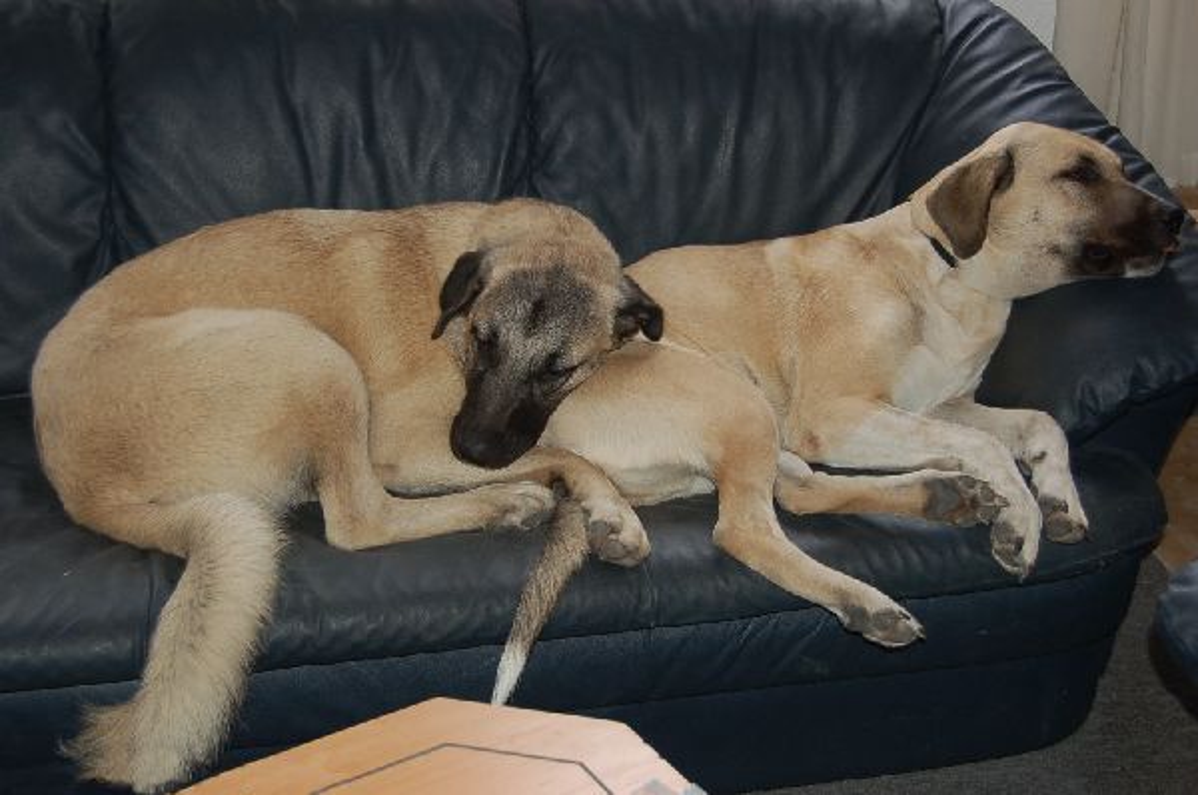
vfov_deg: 23.7
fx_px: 1894
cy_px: 398
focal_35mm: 57
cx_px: 599
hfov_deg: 35.1
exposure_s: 1/60
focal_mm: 38
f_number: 4.8
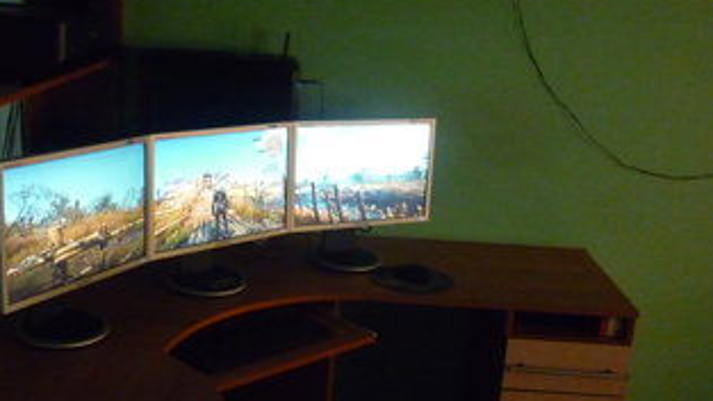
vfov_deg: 26.0
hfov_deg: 44.4
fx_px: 870
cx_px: 289
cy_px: 198
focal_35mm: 46
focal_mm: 5.5
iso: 800
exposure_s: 1/20
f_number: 2.8
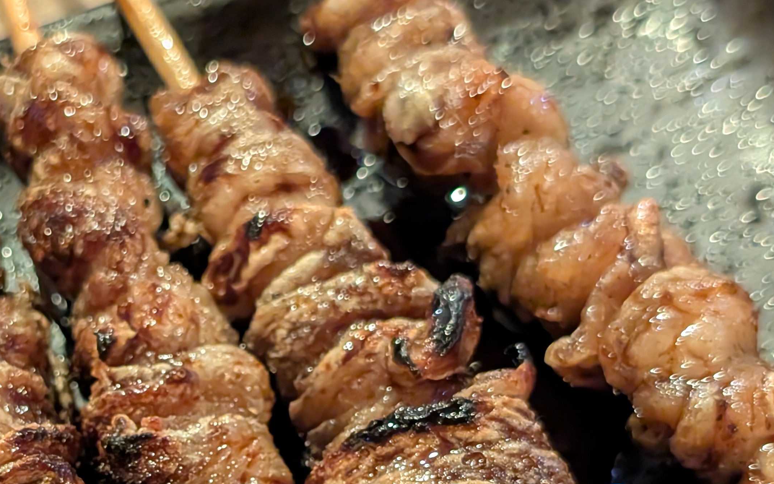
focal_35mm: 99
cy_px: 520
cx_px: 87
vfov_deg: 13.0
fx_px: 2088
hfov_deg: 20.6
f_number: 1.68
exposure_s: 1/20
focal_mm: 6.9
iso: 634
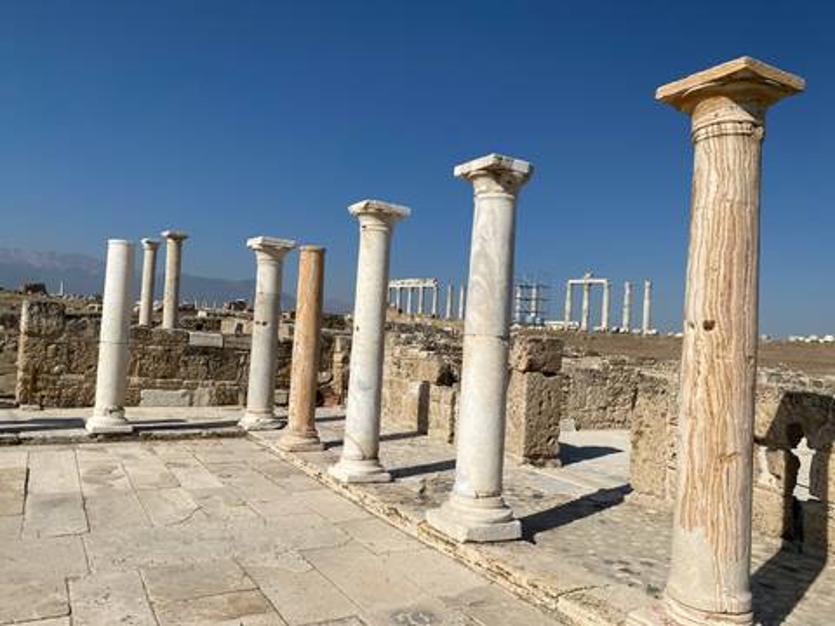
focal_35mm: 26
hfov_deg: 67.3
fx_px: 627
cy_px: 313
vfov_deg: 53.1
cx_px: 418
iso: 32
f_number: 1.8
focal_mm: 4.25
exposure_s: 1/6757
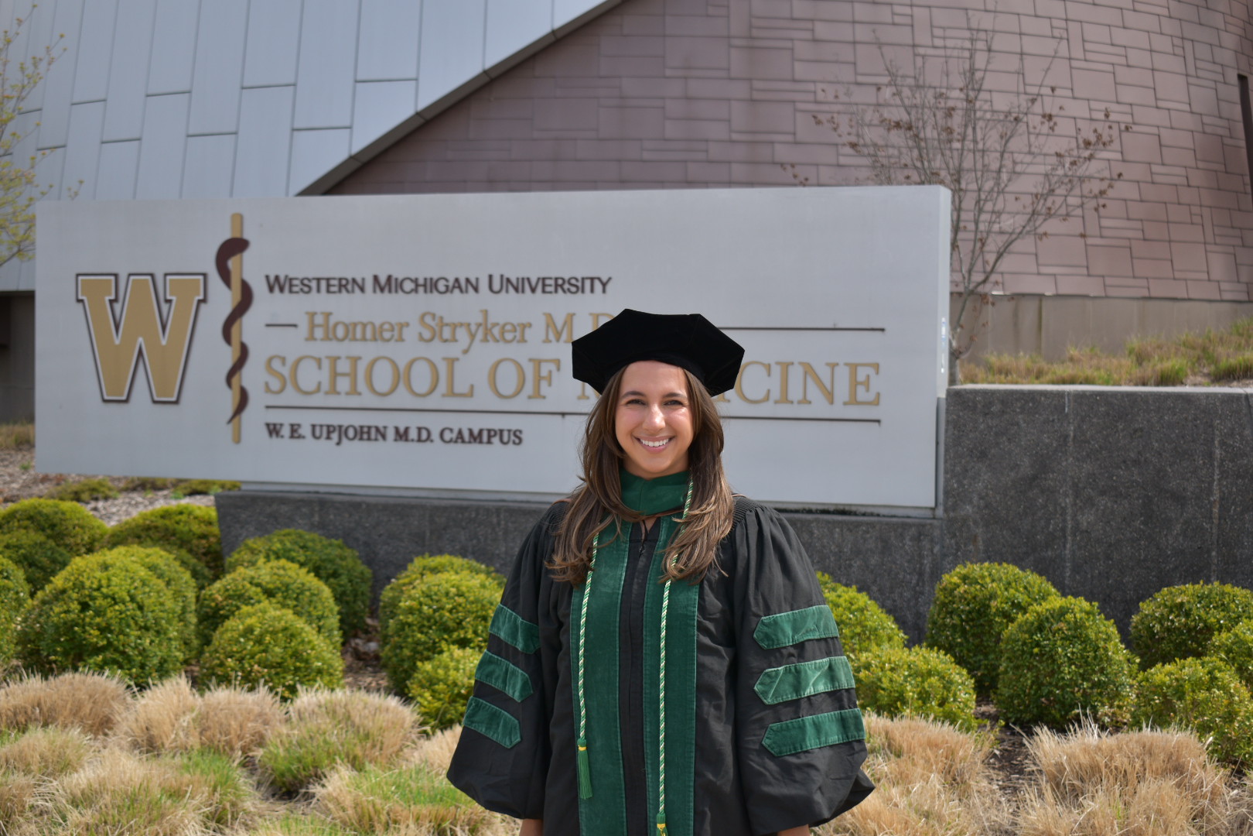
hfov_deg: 37.9
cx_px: 626
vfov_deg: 25.8
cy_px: 418
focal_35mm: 52
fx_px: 1827
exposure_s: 1/500
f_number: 4.5
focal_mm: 35
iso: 160
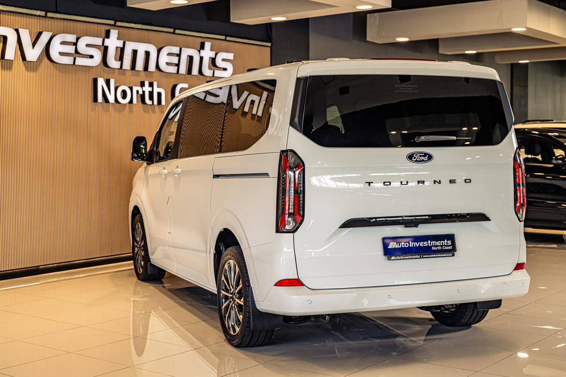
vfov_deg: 25.5
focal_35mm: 53
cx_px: 283
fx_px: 833
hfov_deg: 37.5
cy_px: 188
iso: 500
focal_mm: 53
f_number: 5
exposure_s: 1/200
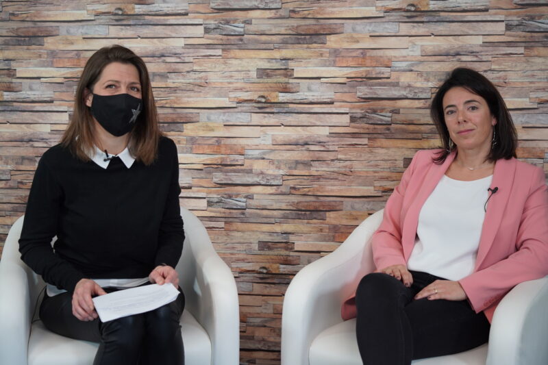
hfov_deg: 35.6
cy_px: 182
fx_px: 852
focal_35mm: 56
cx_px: 274
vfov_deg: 24.2
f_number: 4
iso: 800
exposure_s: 1/160
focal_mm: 56
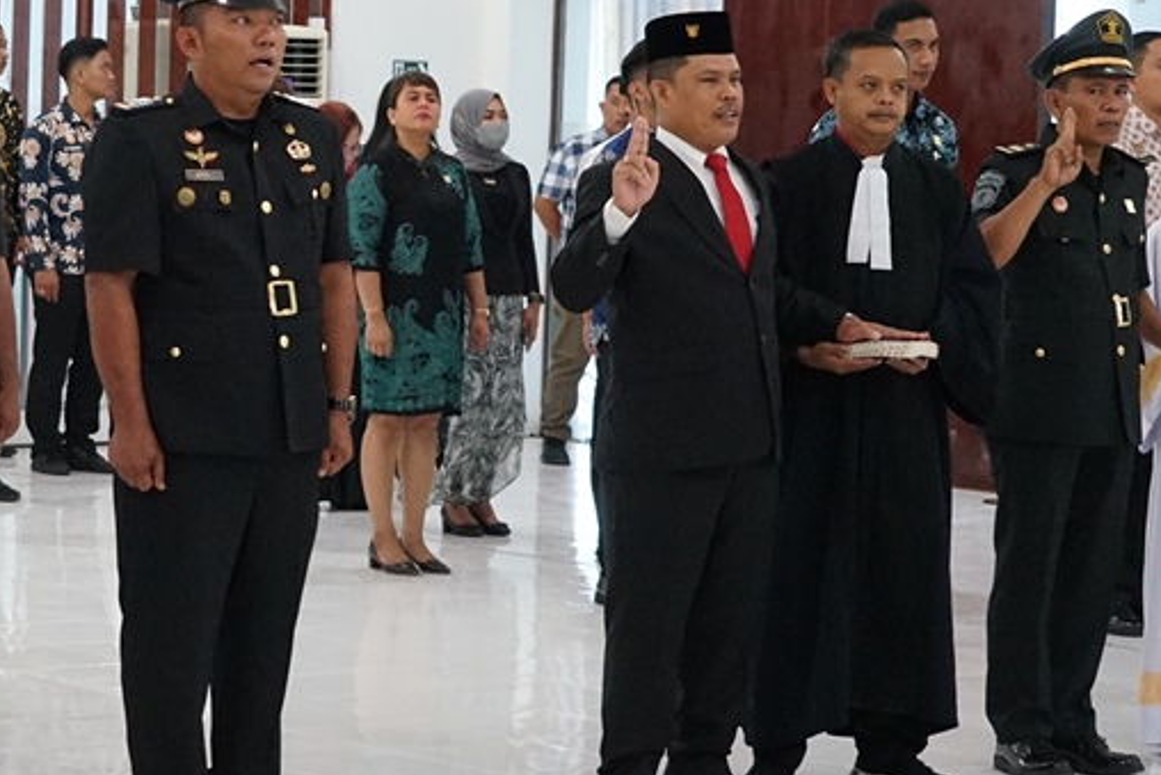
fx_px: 4226
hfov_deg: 15.5
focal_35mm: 131
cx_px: 231
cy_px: 230
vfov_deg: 10.5
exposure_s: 1/80
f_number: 5
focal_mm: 65
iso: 6400
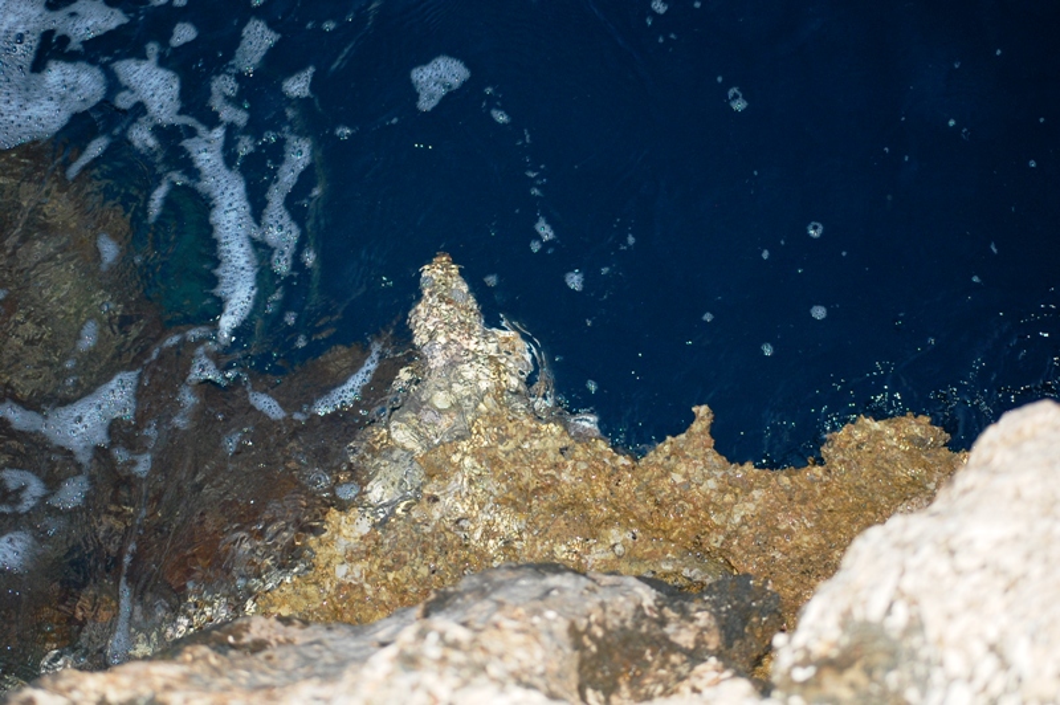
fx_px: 2427
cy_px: 352
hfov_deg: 24.6
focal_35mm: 82
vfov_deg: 16.5
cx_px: 530
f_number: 4
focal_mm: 55
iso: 400
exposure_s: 1/60
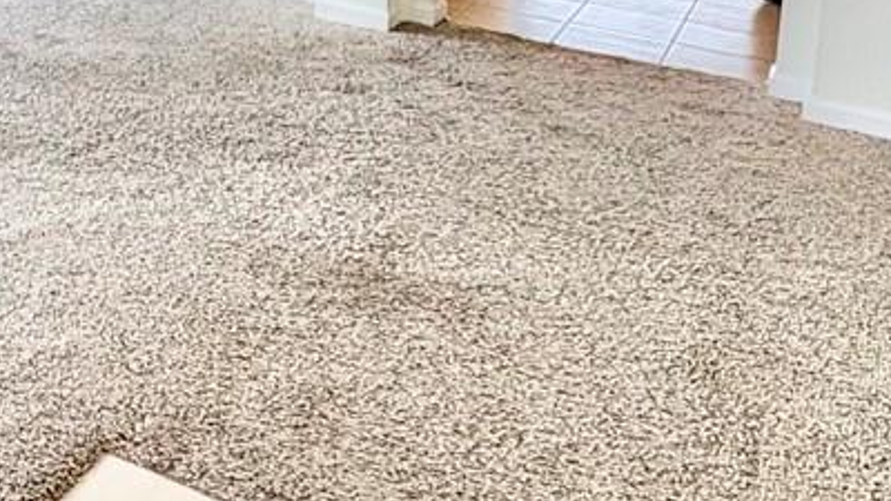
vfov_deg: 17.5
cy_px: -278
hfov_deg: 31.2
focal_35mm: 61
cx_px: -45
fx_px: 1441
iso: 125
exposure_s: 1/120
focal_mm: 2.22
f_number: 2.2
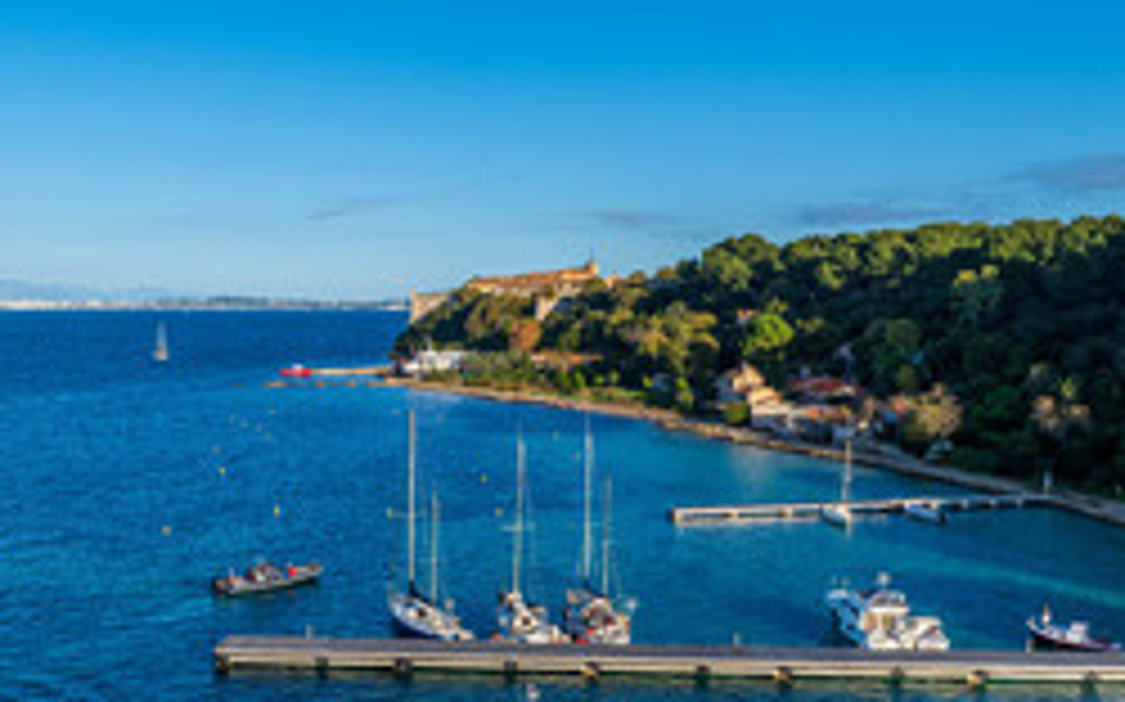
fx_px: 1165
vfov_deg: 32.8
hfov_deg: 51.3
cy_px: 540
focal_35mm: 38
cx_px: 464
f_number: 9
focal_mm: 12.3
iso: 100
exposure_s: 1/160
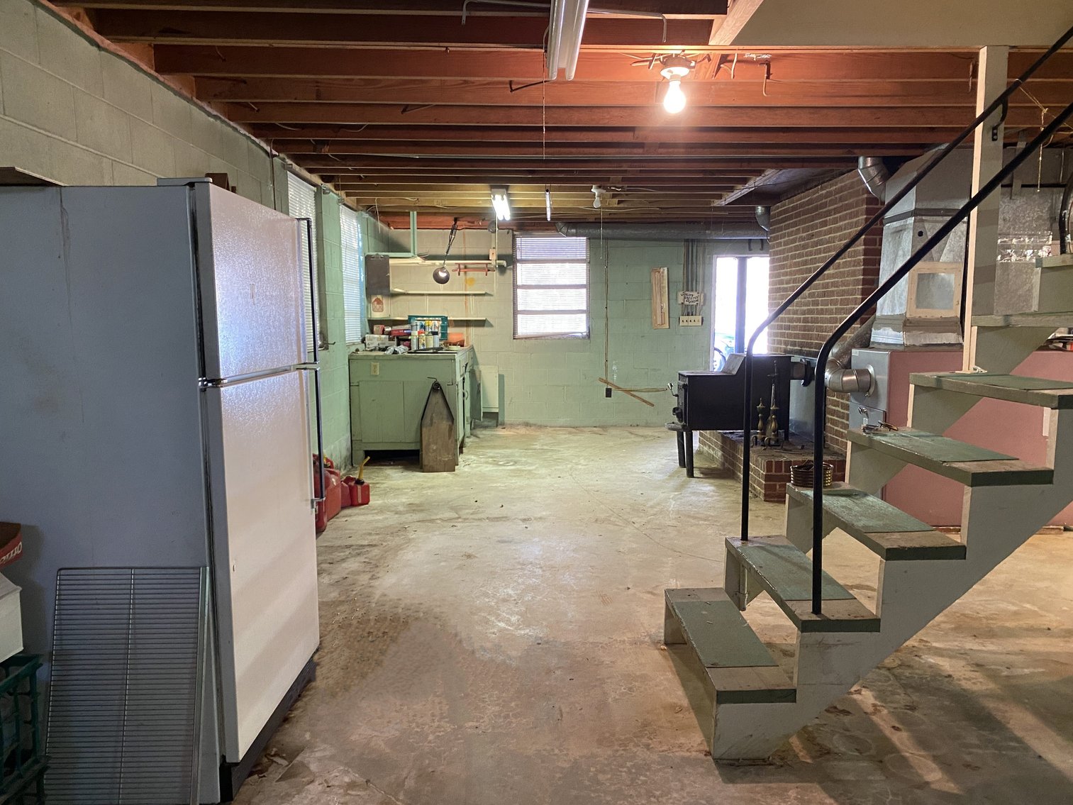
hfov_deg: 67.3
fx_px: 806
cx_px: 536
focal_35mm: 26
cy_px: 402
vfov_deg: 53.1
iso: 500
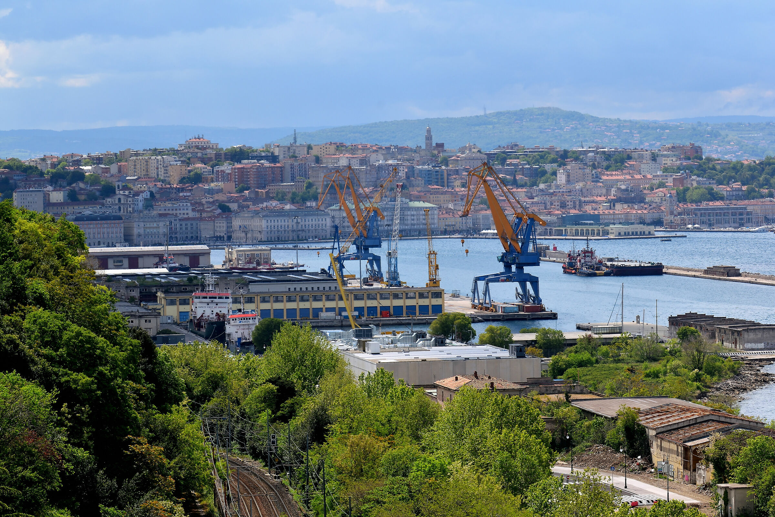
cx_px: 388
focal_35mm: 150
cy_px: 258
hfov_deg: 13.7
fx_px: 3229
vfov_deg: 9.1
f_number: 14
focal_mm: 100
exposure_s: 1/250
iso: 100
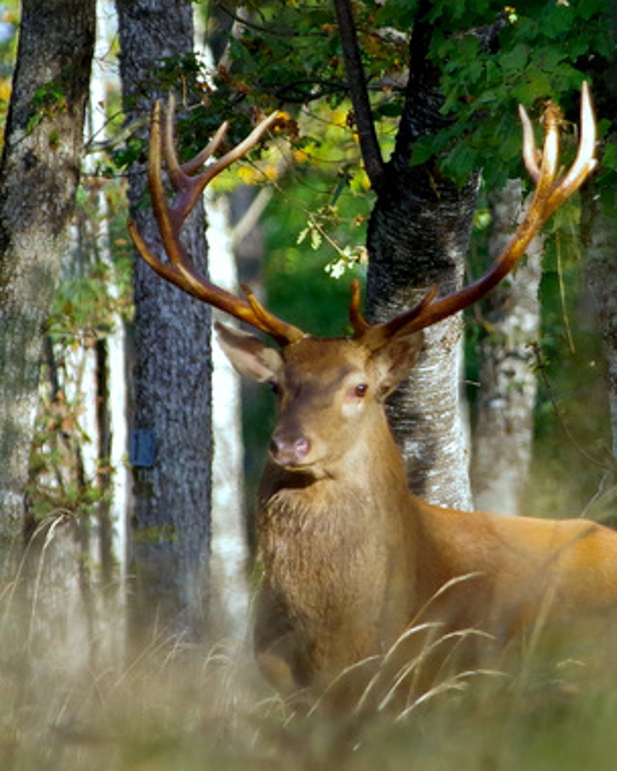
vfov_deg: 2.6
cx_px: 316
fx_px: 17104
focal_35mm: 749
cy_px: 474
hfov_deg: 2.1
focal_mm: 420
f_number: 5.6
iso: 800
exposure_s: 1/500
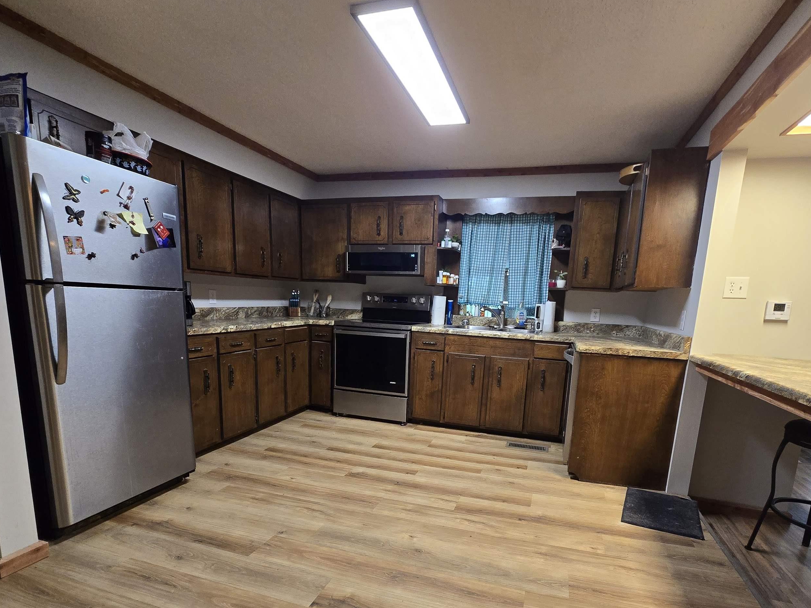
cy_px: 369
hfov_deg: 94.3
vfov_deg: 77.1
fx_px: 375
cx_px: 439
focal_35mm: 16
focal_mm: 2.2
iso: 250
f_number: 2.2
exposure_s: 1/60
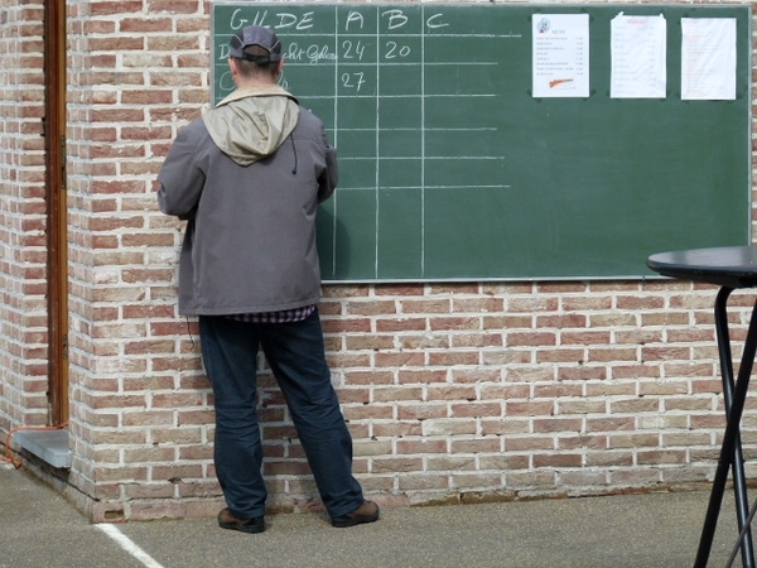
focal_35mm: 177
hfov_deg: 11.2
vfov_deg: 8.4
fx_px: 3871
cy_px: 284
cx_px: 378
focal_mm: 31.8
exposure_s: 1/320
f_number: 4
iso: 100
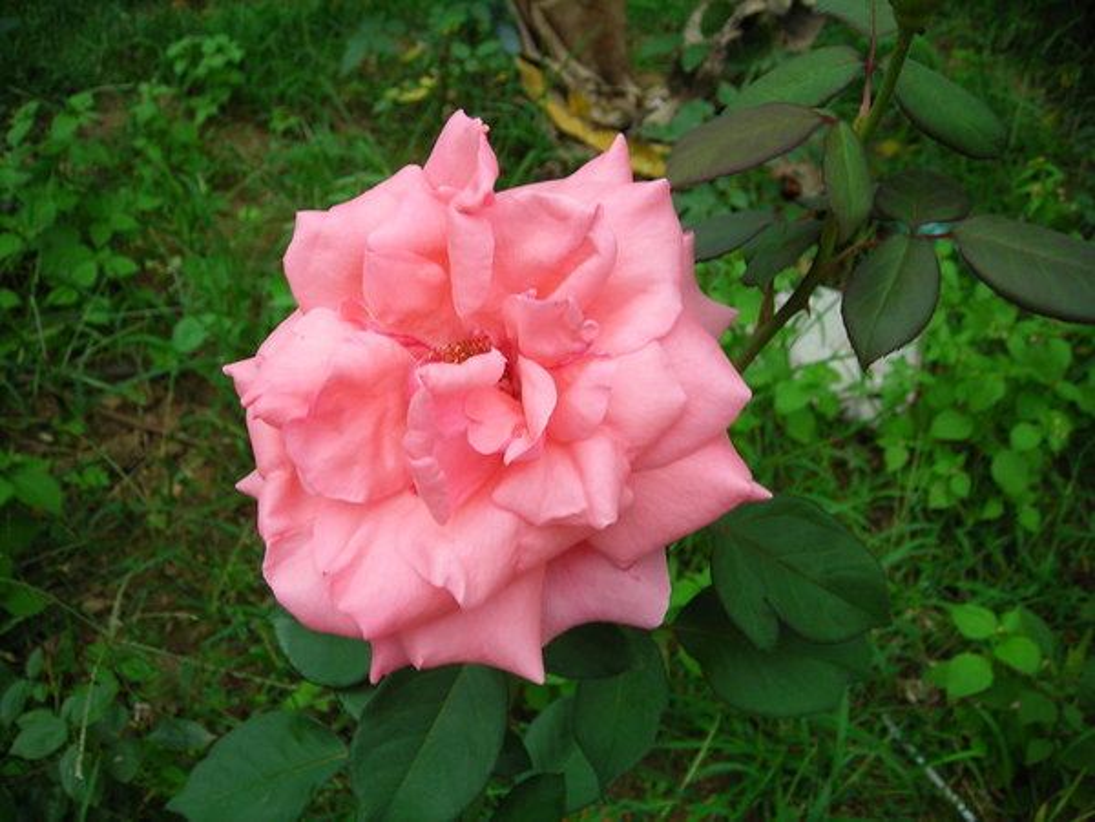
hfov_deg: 49.0
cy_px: 411
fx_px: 1202
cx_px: 548
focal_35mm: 38
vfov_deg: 37.7
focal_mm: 6.3
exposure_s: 1/34.2
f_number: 3.2
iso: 50
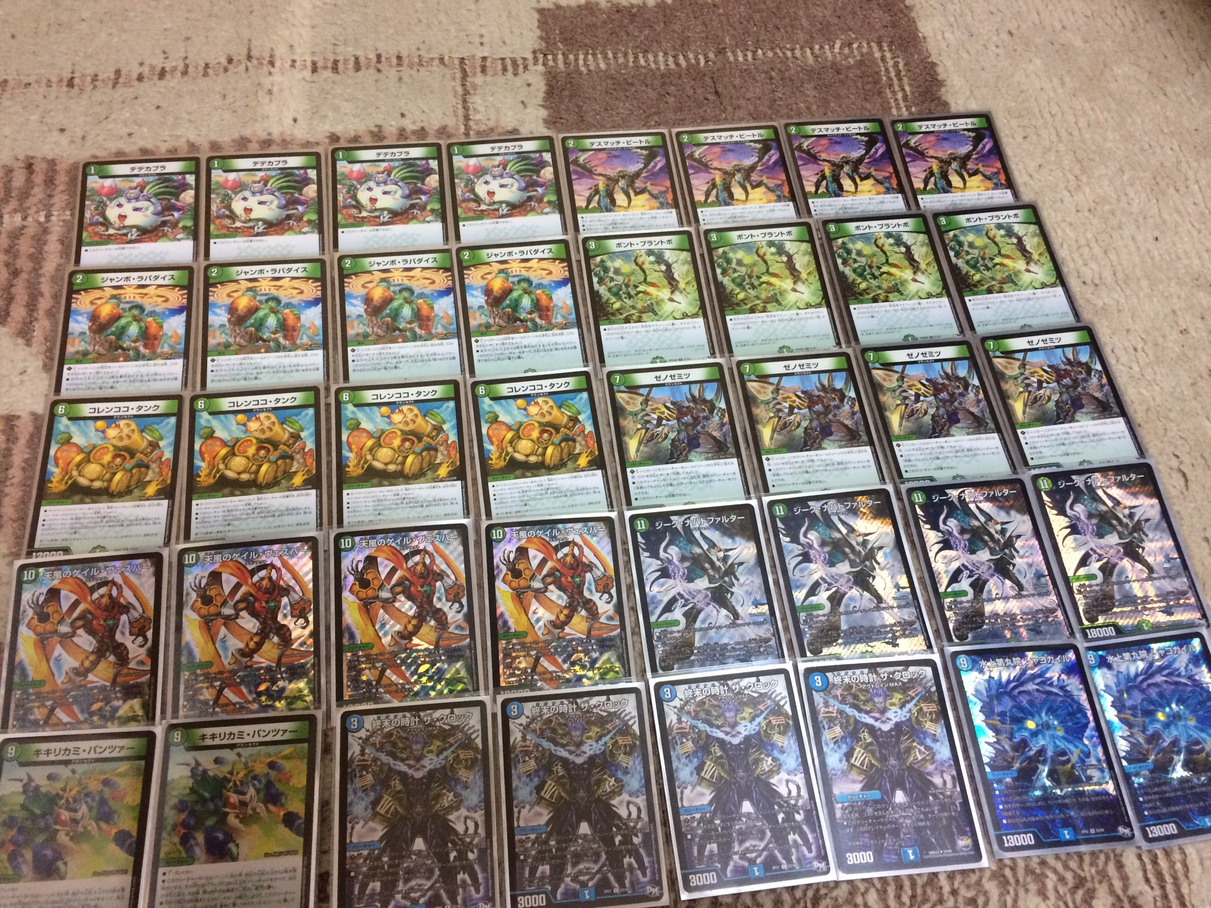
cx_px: 606
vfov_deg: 48.2
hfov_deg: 61.7
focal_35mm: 29
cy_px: 454
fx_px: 1015
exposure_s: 1/30
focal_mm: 4.15
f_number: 2.2
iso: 200
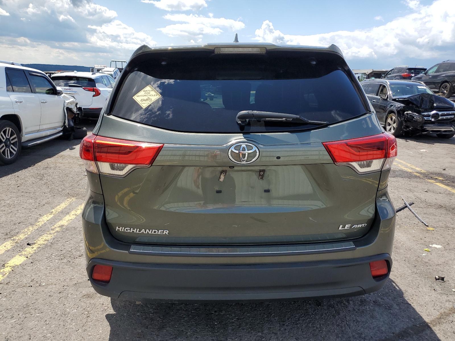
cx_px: 228
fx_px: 342
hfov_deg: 67.3
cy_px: 170
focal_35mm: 26
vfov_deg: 53.1
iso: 50
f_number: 1.5
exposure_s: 1/2500
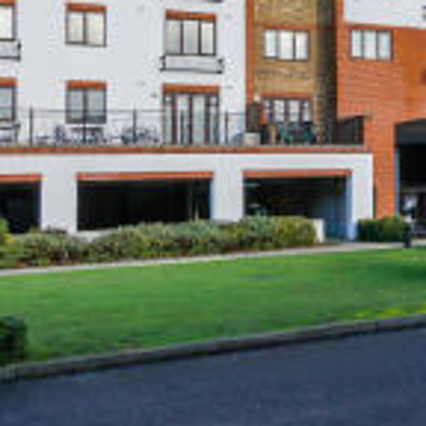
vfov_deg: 36.0
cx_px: 373
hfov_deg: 37.7
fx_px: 585
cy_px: -1
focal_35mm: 42
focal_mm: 10
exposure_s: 1/250
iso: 320
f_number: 7.1
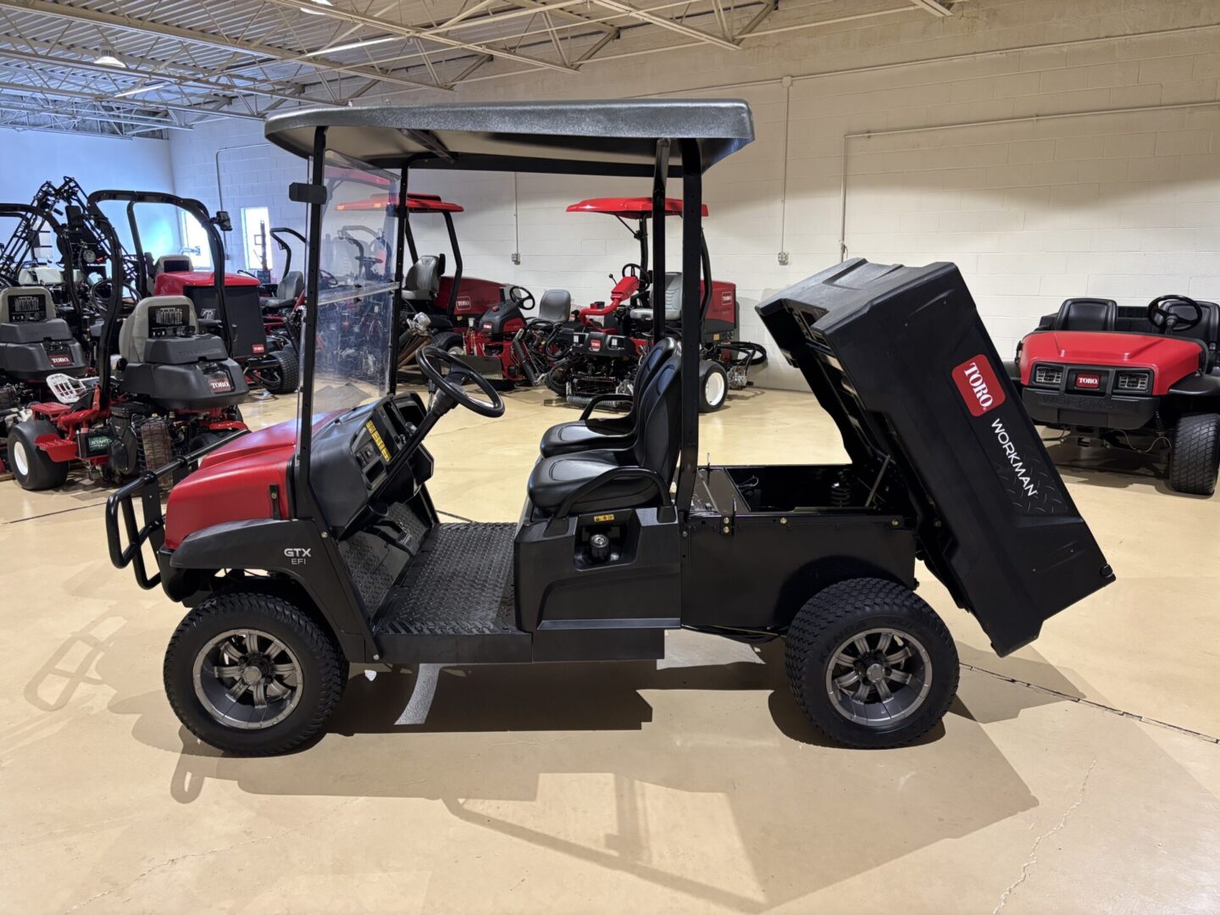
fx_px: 916
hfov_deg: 67.3
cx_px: 610
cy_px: 458
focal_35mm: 26
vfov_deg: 53.1
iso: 250
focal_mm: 5.96
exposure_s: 1/60
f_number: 1.6
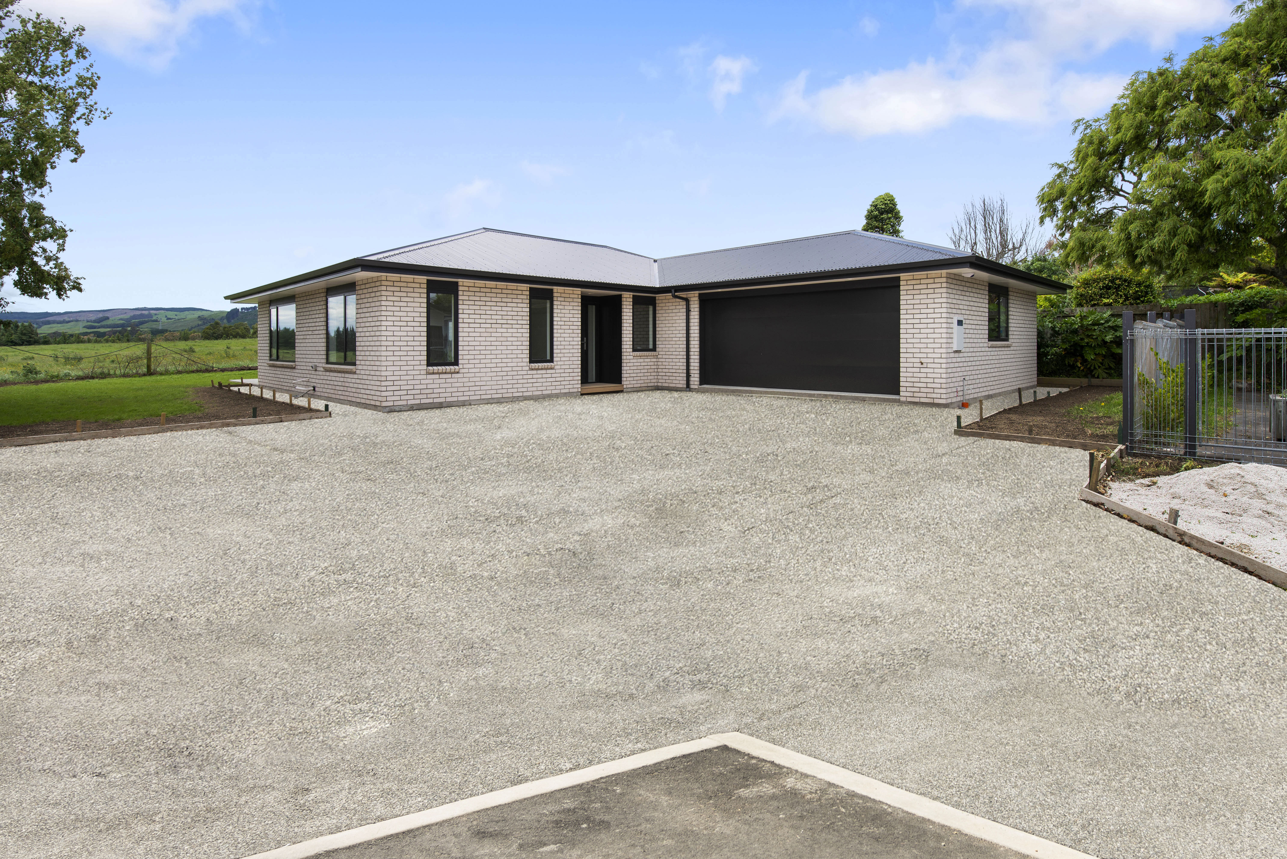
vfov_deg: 77.4
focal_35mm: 15
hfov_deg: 100.4
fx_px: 536
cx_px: 644
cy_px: 430
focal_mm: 15
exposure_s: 1/250
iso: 100
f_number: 7.1
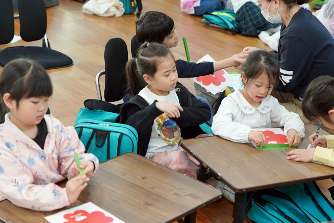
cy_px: 117
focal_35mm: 79
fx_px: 733
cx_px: 172
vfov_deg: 17.3
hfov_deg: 25.7
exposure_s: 1/160
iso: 2500
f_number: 4
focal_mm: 70
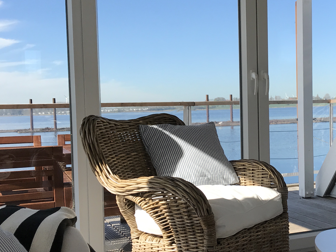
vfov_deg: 26.1
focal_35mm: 56
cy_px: 139
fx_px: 544
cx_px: 250
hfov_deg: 33.7
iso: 20
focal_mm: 3.99
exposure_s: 1/1597
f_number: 1.8
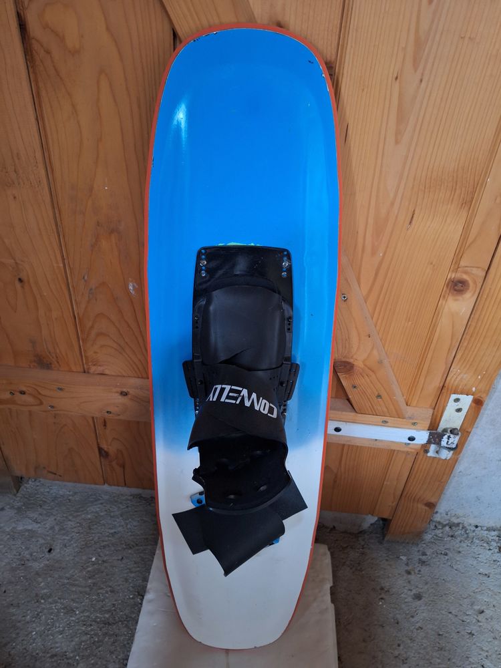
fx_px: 444
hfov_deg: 58.9
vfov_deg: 73.9
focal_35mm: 23
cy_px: 334
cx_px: 250
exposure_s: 1/20
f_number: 1.8
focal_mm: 5.54
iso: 400
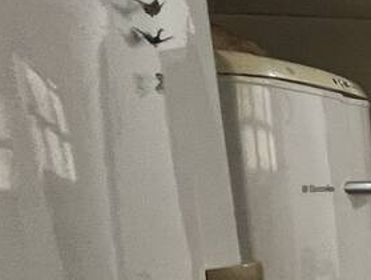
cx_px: 949
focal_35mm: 67
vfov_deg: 21.4
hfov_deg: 14.0
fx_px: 719
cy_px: 264
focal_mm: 1.57
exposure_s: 1/60
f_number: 1.8
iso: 400
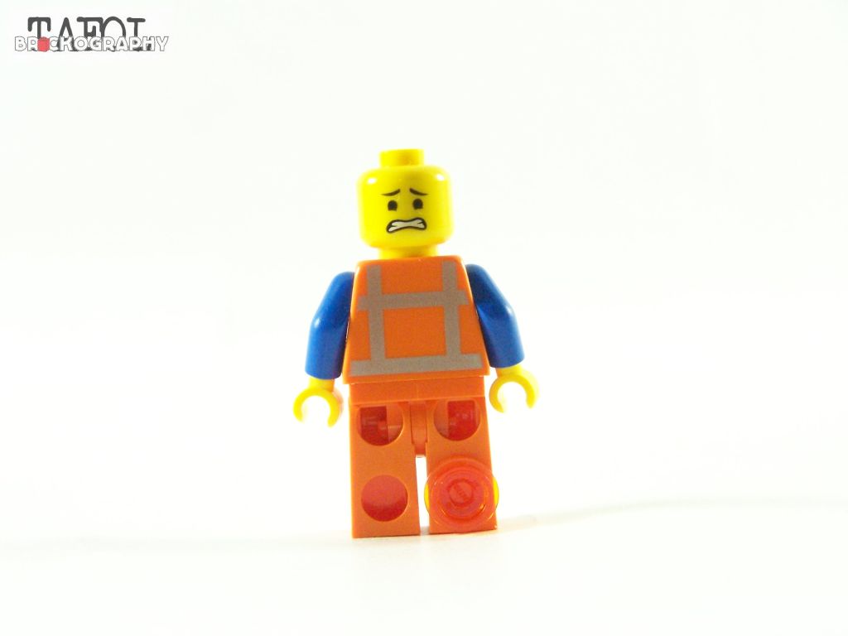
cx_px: 424
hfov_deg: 18.7
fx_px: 2572
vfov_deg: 14.1
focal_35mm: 105
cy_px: 318
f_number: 3.6
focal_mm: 17.5
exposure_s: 1/60
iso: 400
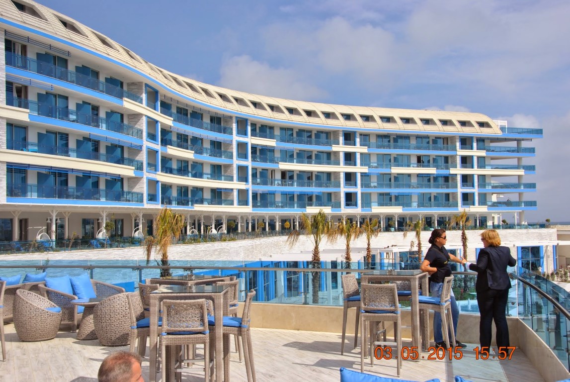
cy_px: 191
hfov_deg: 47.9
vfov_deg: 33.1
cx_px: 285
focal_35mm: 40
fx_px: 642
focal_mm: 27
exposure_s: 1/320
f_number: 9
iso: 100
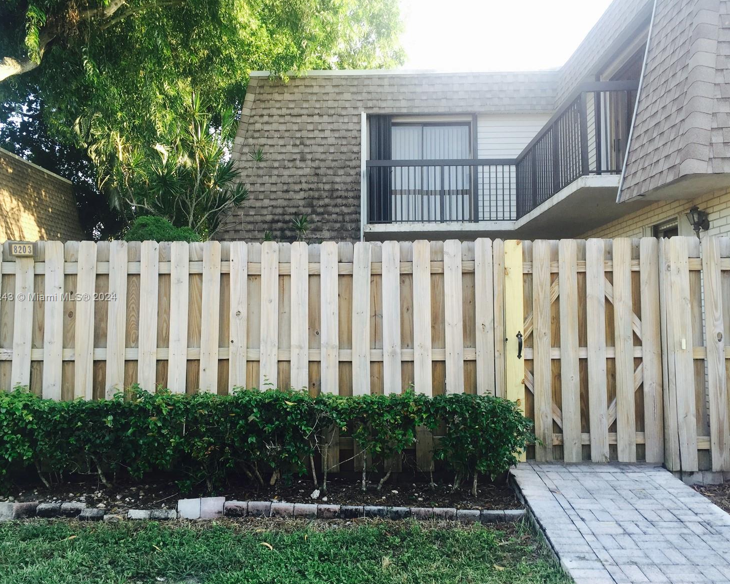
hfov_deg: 57.2
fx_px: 670
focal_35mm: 31
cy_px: 298
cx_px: 356
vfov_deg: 47.1
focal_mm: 4.15
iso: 32
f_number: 2.2
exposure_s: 1/134
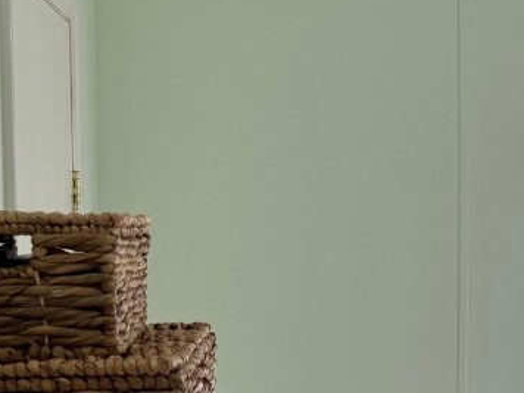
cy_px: 287
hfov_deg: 25.1
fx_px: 1044
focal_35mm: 69
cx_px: 642
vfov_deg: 21.2
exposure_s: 1/165
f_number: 1.78
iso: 100
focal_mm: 6.76
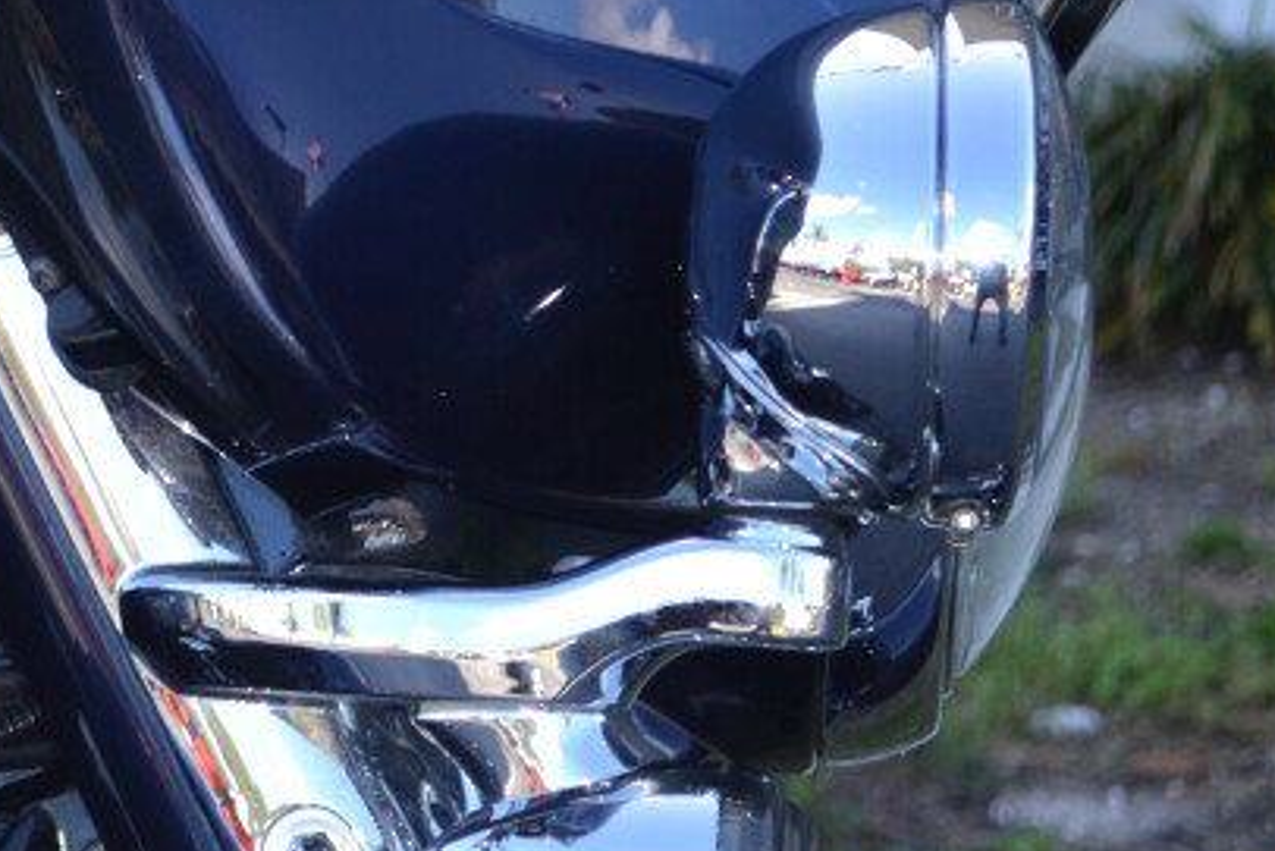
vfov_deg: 6.9
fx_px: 7067
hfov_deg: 10.1
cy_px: -16
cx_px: -421
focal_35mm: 199
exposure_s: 1/125
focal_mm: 45
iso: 160
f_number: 5.3
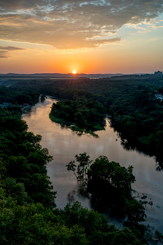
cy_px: 122
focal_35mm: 43
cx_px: 82
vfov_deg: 45.2
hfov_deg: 31.1
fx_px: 293
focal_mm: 43.2
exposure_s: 1/20
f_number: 18
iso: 200
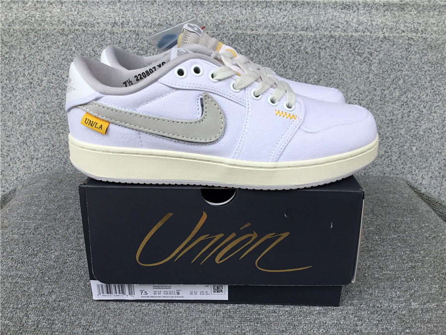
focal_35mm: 31
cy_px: 168
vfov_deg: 45.4
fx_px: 399
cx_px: 223
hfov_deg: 58.4
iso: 25
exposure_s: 1/497
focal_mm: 3.3
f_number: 2.4
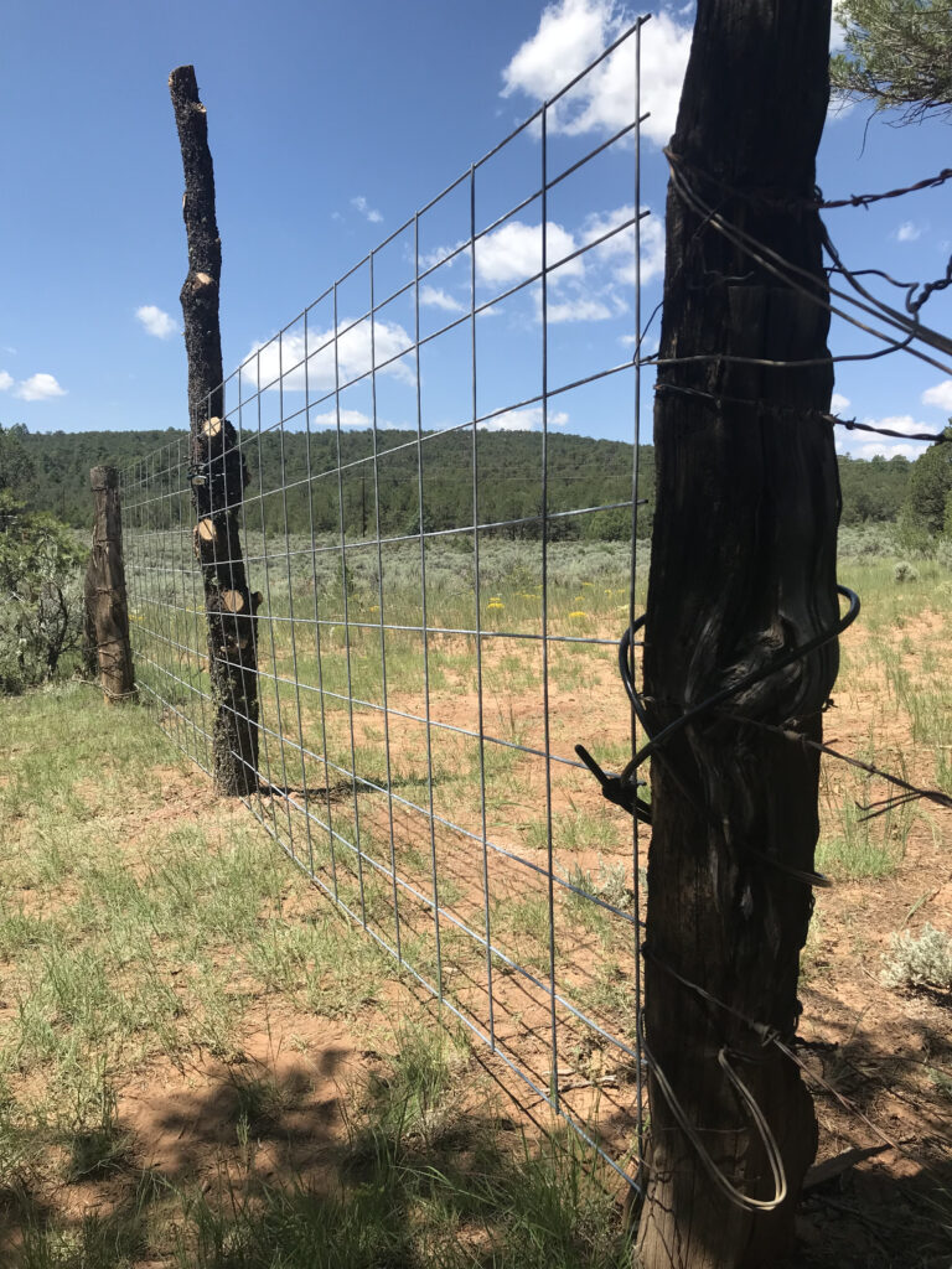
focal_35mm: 28
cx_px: 476
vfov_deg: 63.4
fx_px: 1027
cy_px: 634
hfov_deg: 49.7
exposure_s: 1/1880
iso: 20
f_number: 1.8
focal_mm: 3.99
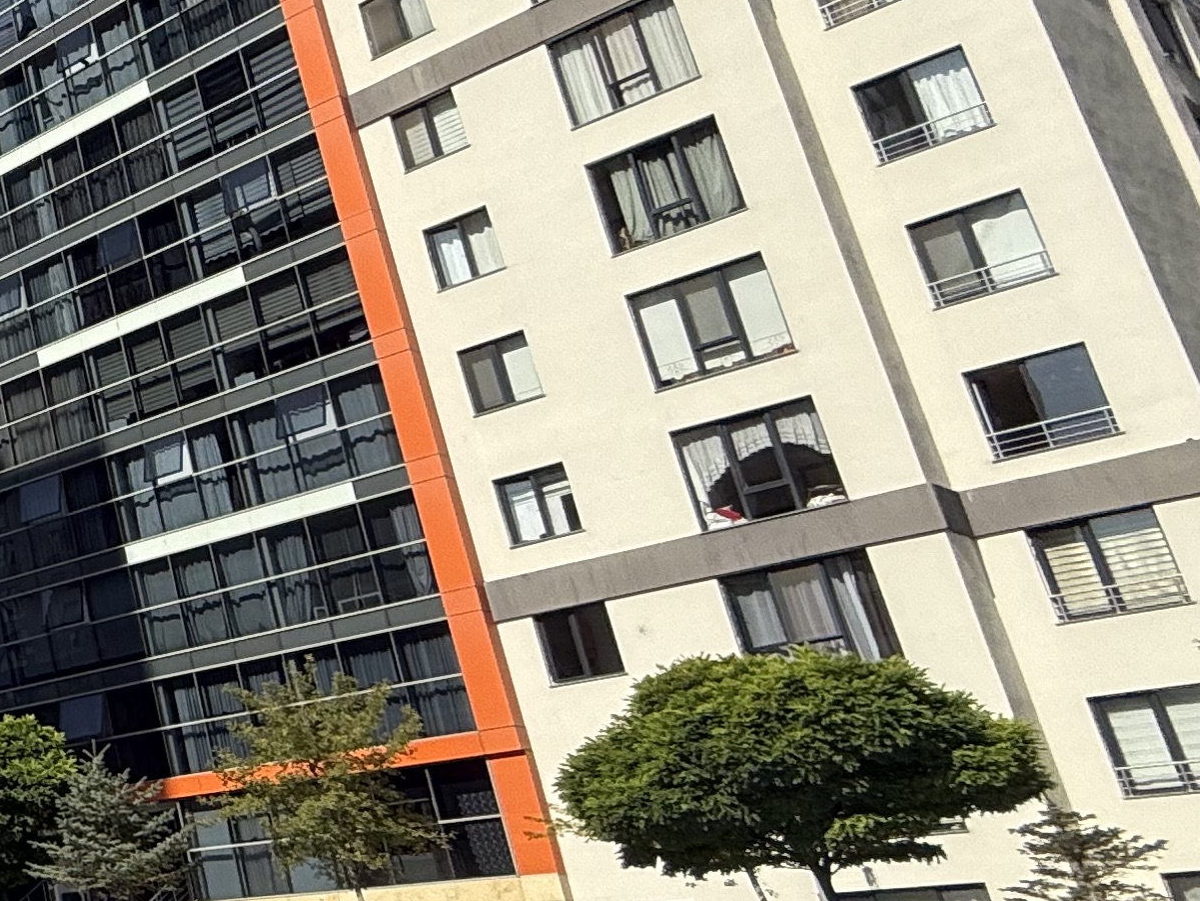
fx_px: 1629
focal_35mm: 47
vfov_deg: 30.8
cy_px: 525
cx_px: -789
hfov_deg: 24.8
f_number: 2.2
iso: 50
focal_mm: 2.22
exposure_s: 1/2320
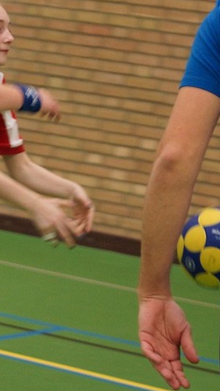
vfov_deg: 12.6
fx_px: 1773
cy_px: 116
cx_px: 48
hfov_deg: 7.1
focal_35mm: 171
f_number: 2.8
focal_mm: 50
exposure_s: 1/200
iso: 800
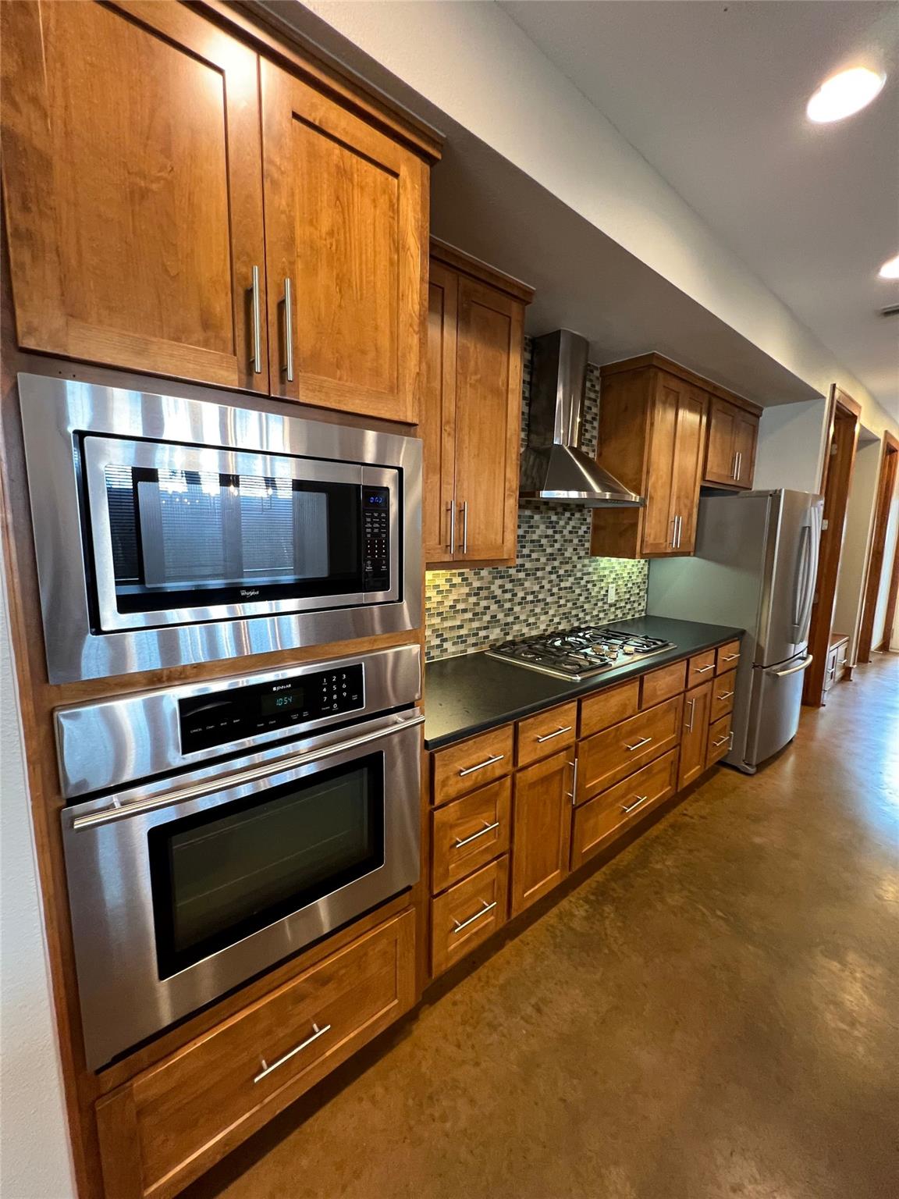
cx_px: 450
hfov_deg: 89.9
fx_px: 450
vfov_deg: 106.2
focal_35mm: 13
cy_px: 600
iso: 320
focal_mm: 1.57
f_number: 1.8
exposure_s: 1/42
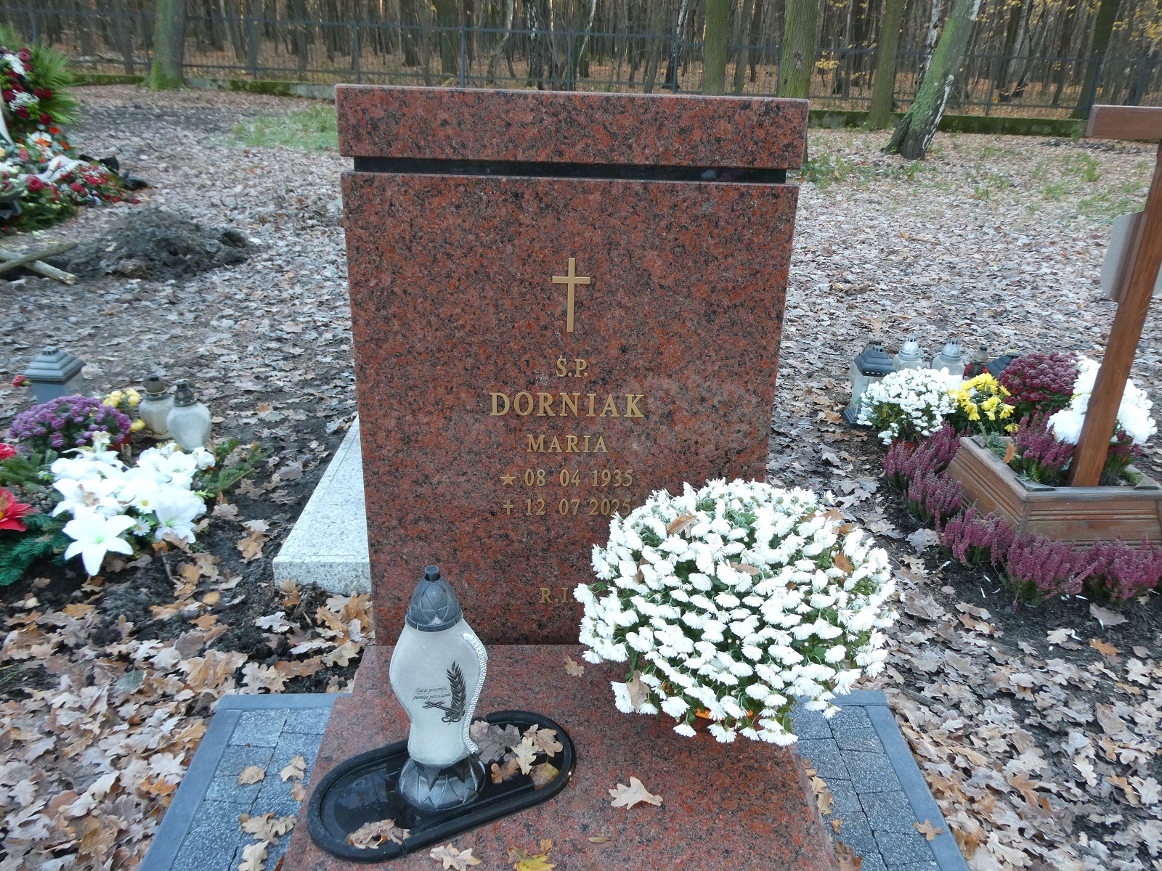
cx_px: 581
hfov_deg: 67.3
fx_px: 873
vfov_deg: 53.1
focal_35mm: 26
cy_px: 436
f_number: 3.4
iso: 250
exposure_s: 1/60
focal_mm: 4.7
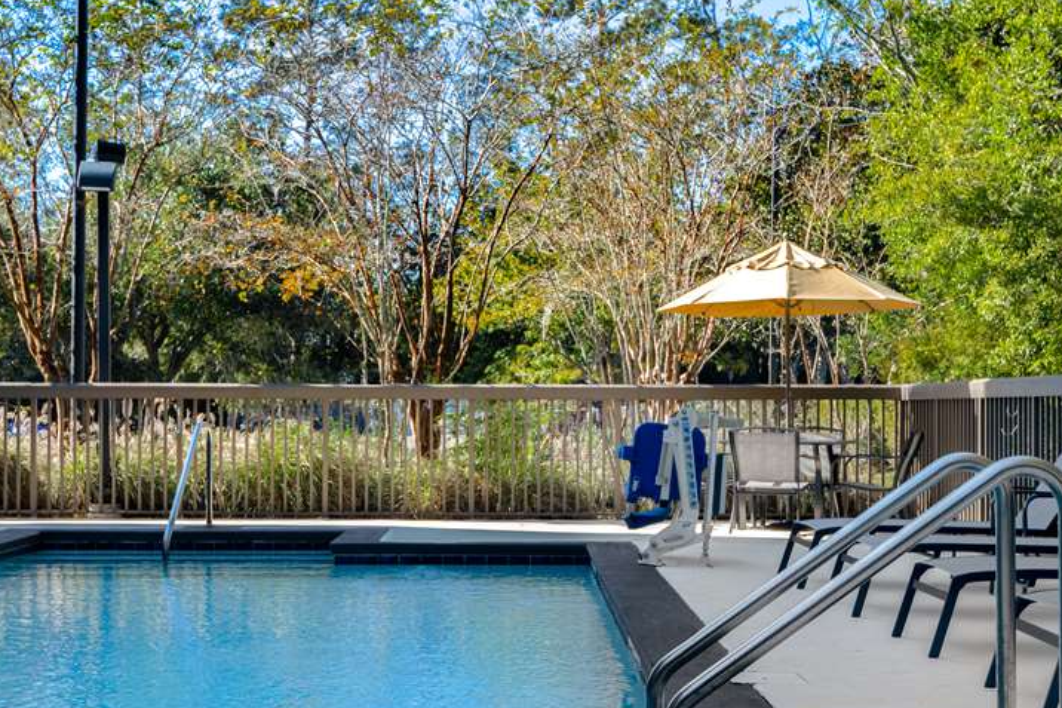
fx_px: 1475
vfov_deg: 26.8
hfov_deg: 39.6
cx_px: 558
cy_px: 491
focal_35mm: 50
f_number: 11
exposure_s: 1/60
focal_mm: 35
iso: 250
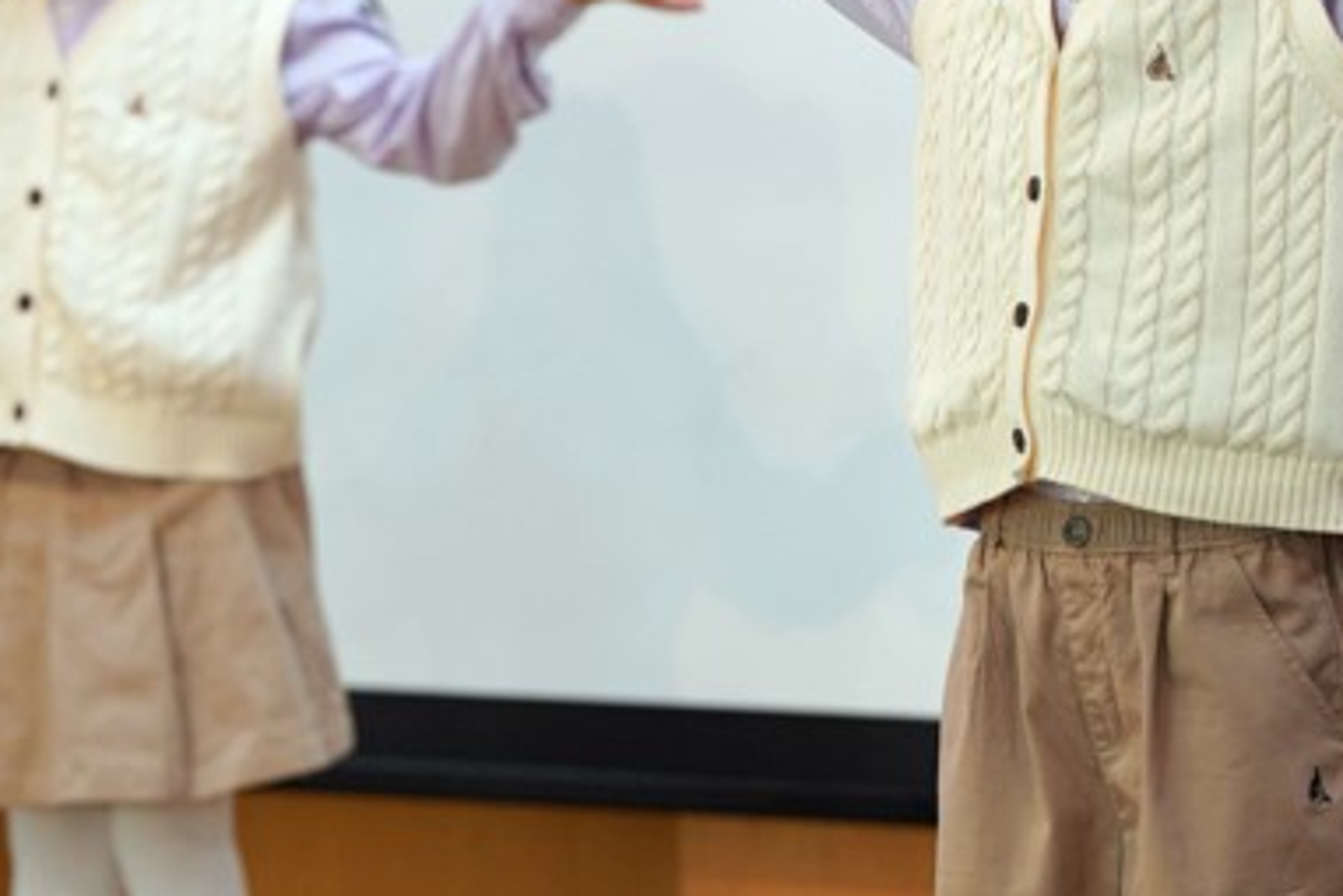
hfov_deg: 5.0
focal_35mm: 412
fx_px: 15375
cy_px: 387
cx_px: 503
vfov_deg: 3.3
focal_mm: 175
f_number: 4
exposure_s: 1/200
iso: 800
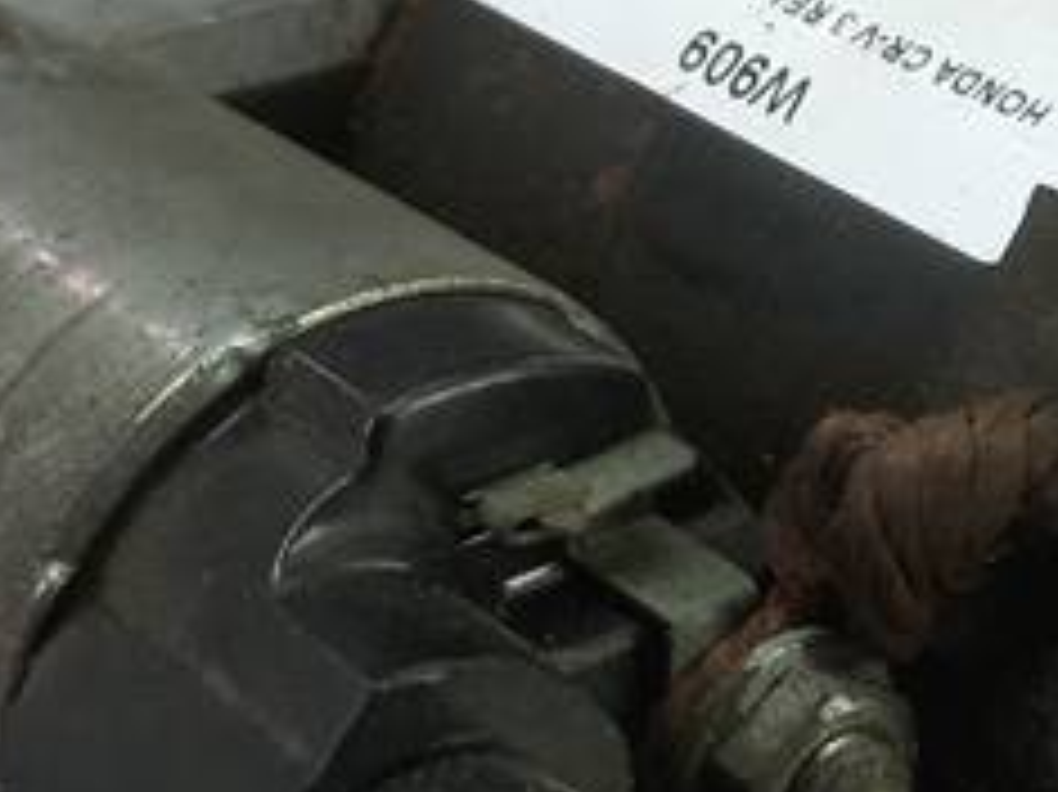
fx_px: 3330
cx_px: 743
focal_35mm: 109
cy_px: 454
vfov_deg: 13.6
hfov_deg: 18.0
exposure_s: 1/50
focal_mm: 4.6
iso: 80
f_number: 1.8
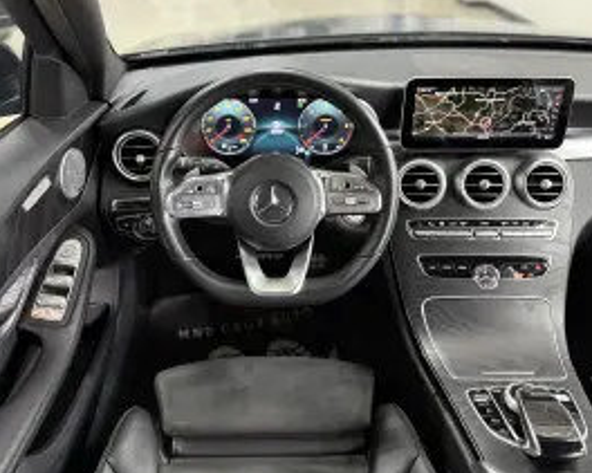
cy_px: 195
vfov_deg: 45.6
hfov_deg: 55.6
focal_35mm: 32
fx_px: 560
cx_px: 271
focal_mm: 6.76
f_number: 1.78
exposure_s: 1/47
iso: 640
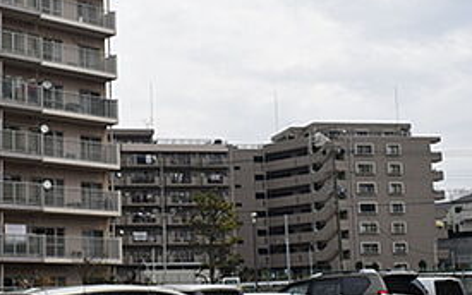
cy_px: 180
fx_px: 913
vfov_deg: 18.3
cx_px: 91
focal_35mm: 71
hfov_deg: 28.3
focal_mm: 20
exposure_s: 1/200
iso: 100
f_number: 7.1
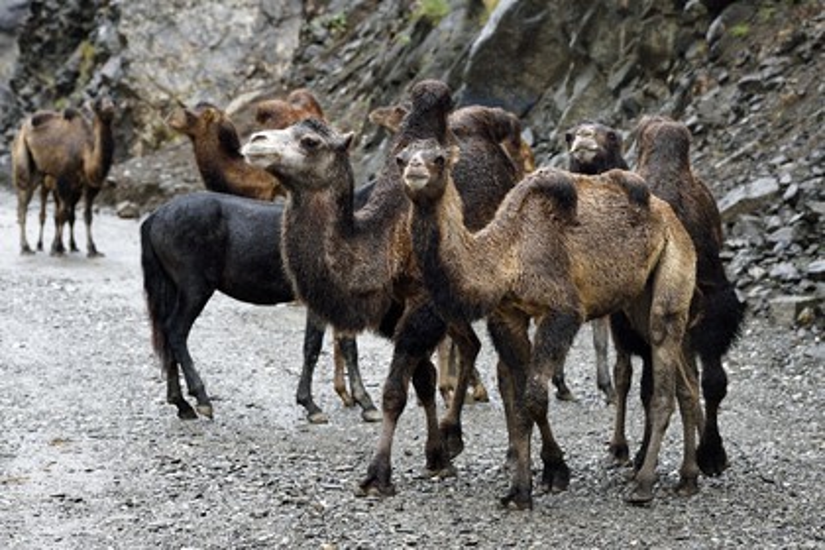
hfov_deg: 15.2
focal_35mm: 135
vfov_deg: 10.2
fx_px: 3094
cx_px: 412
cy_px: 275
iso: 800
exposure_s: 1/250
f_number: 6.3
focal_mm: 135
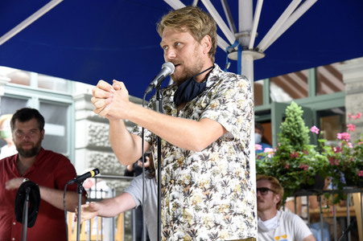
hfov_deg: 21.5
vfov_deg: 14.4
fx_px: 957
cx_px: 182
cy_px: 120
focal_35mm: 95
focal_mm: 95
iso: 1250
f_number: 6.3
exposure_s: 1/60
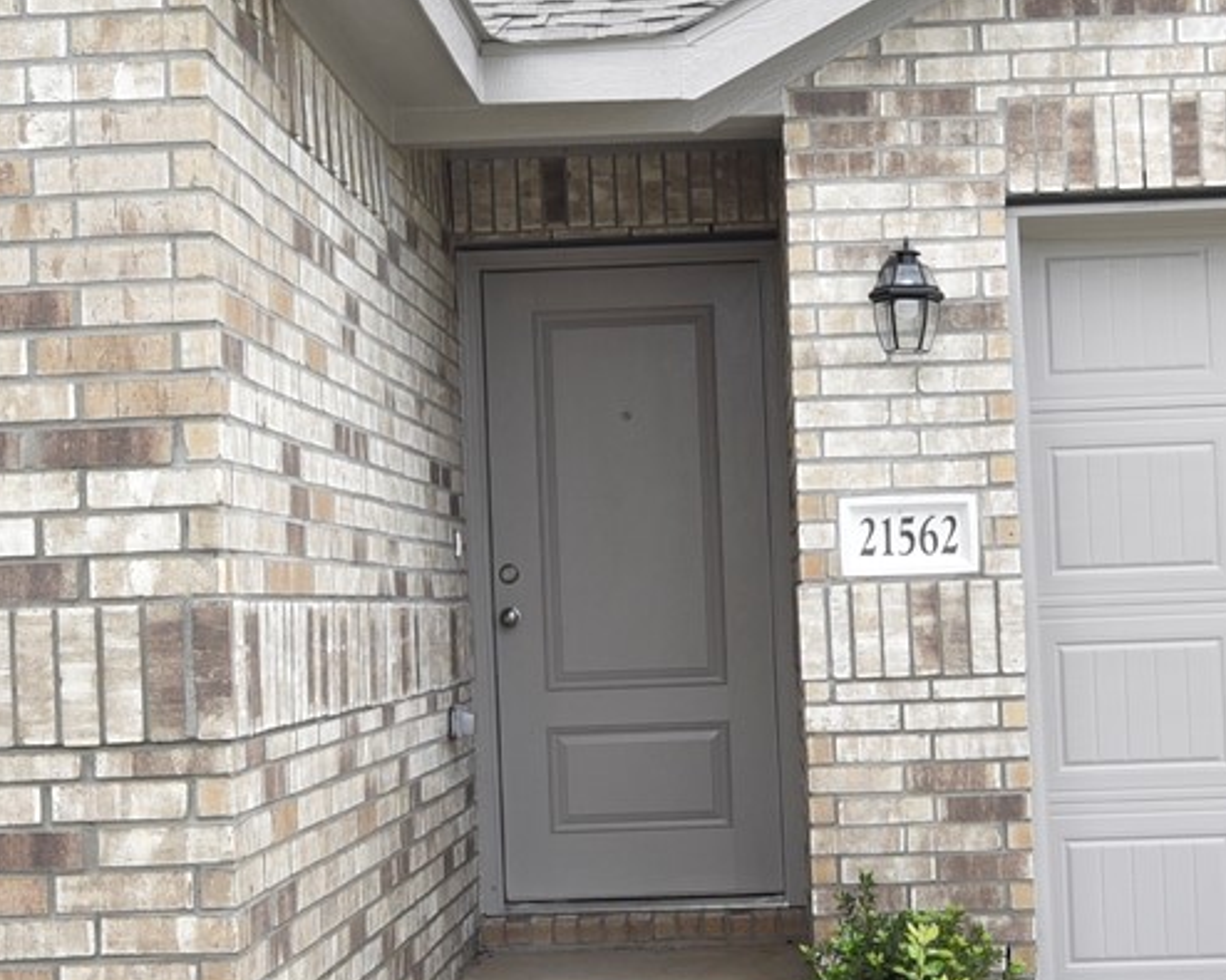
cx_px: 700
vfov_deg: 23.1
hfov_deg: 28.7
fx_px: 2394
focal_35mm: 66
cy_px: 506
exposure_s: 1/160
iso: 100
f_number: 5
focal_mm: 16
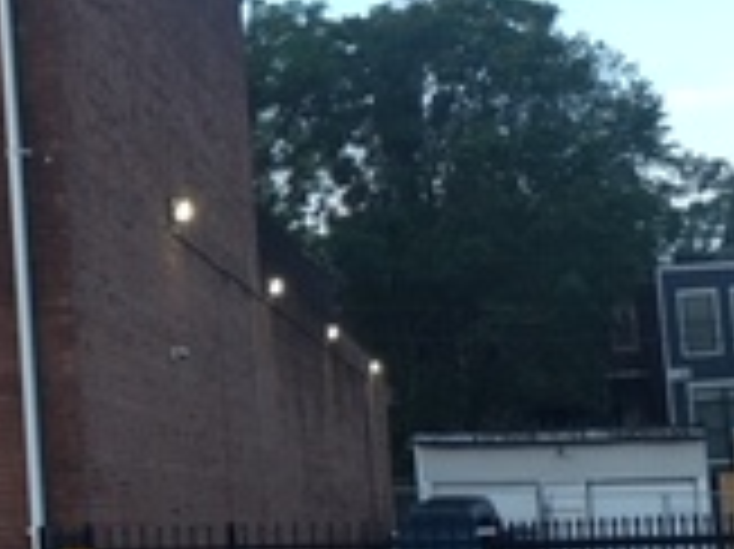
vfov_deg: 13.0
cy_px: 202
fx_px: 2415
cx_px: -18
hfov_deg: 16.9
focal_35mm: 114
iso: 25
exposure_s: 1/40
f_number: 2.2
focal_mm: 4.15
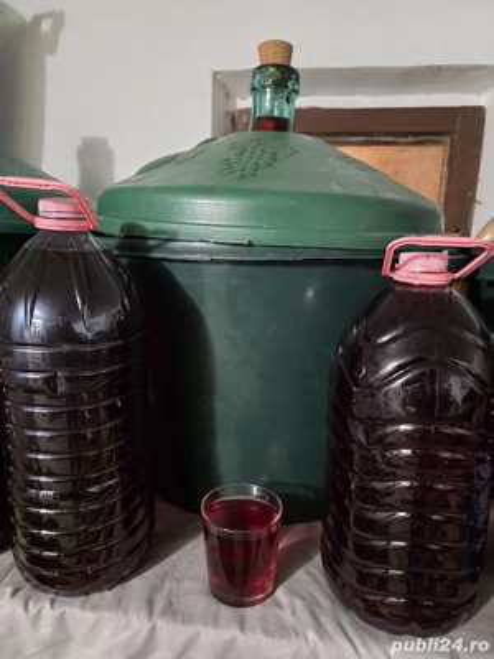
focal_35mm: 23
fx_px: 438
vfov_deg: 73.9
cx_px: 247
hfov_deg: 58.9
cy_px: 330
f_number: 1.7
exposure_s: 1/33.4
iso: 1600
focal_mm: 6.3
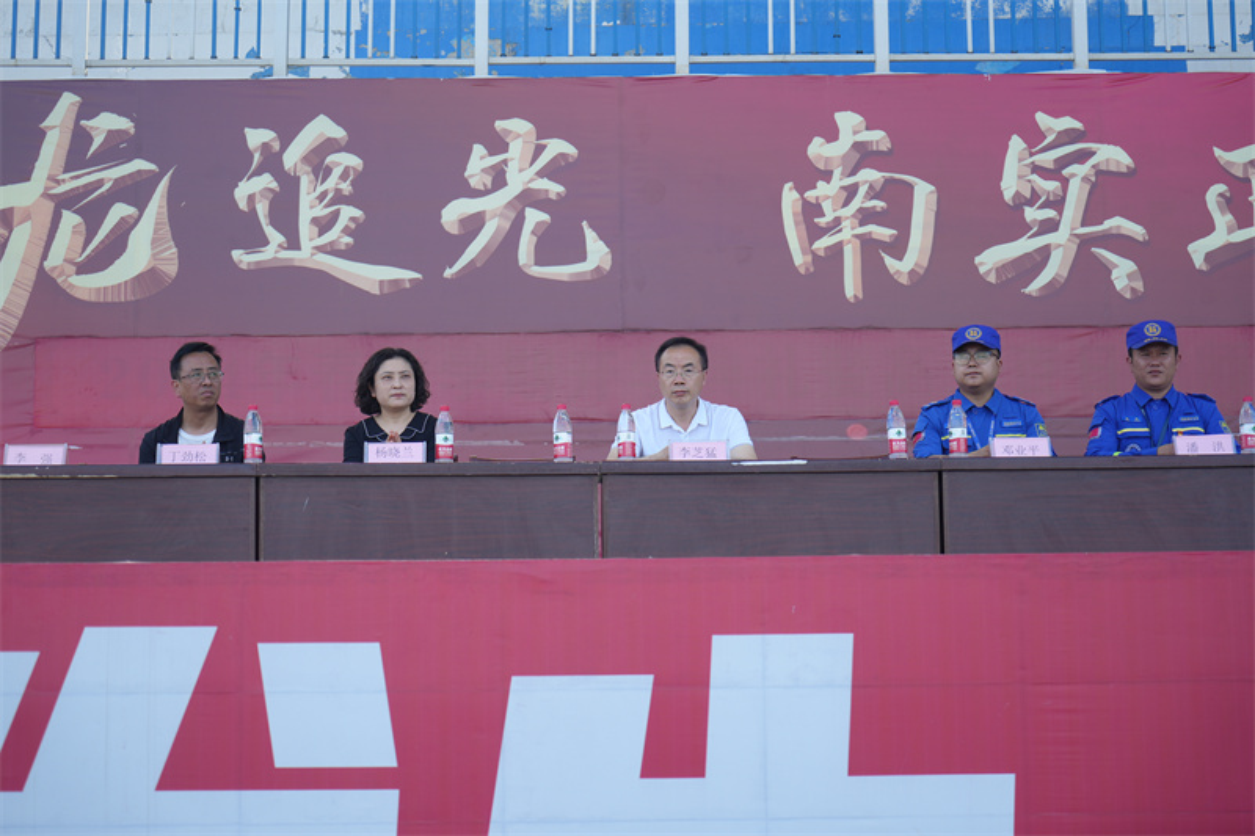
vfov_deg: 20.9
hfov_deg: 31.0
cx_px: 628
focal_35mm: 65
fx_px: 2265
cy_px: 418
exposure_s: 1/200
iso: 100
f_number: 4.5
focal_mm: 65
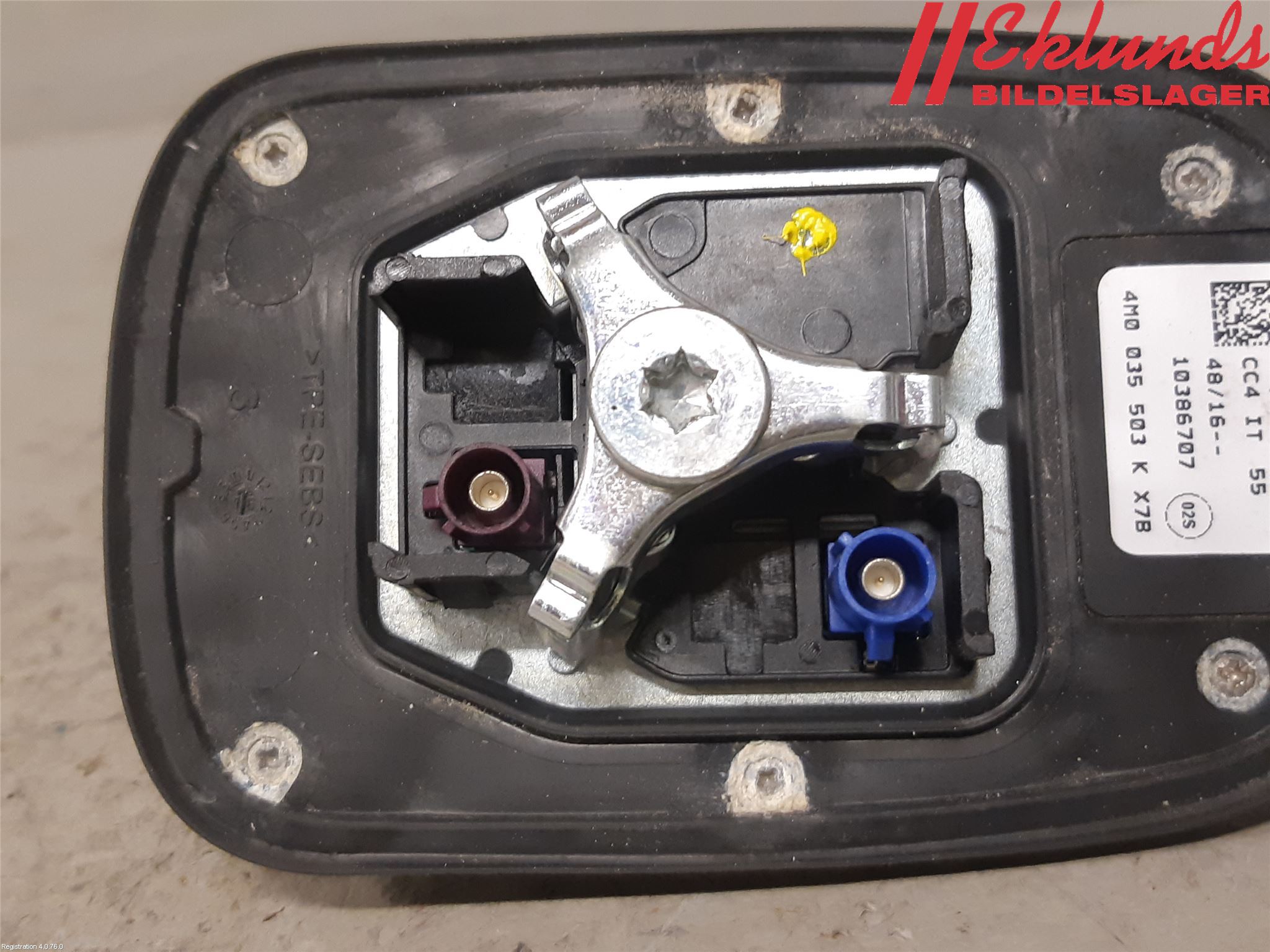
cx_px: 635
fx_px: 954
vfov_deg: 53.1
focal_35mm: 26
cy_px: 476
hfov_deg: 67.3
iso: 160
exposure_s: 1/50
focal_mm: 3.93
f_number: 1.7
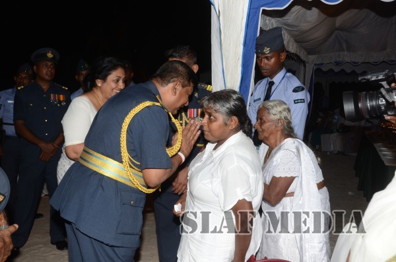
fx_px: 395
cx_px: 198
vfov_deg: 36.7
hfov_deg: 53.2
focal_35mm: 36
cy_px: 131
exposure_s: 1/125
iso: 400
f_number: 6.3
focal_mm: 24
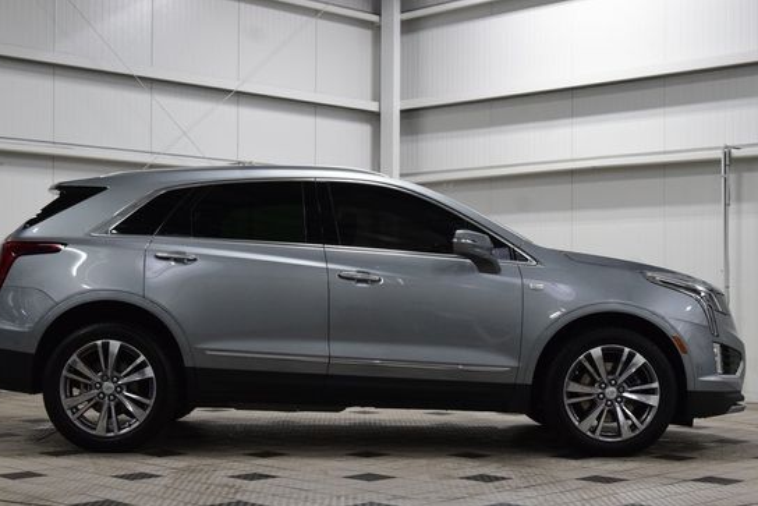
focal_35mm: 60
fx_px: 1264
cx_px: 357
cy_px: 296
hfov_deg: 33.4
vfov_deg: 22.6
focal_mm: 34
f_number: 8
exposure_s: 1/60
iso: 1600
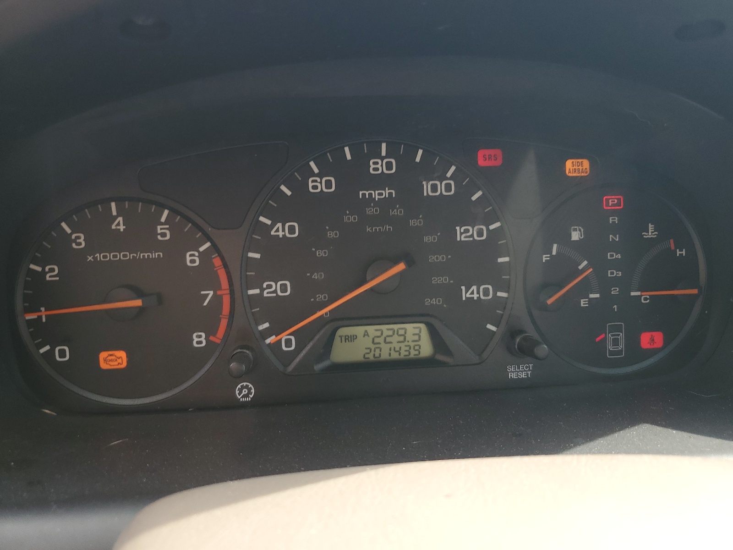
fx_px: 551
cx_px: 366
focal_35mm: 26
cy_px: 275
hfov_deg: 67.3
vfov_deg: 53.1
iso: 50
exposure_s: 1/133
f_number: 1.5
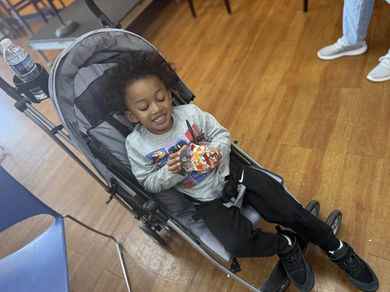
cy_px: 143
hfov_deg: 67.3
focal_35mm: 26
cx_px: 189
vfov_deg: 53.1
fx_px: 293
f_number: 1.78
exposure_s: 1/60
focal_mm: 6.76
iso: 160
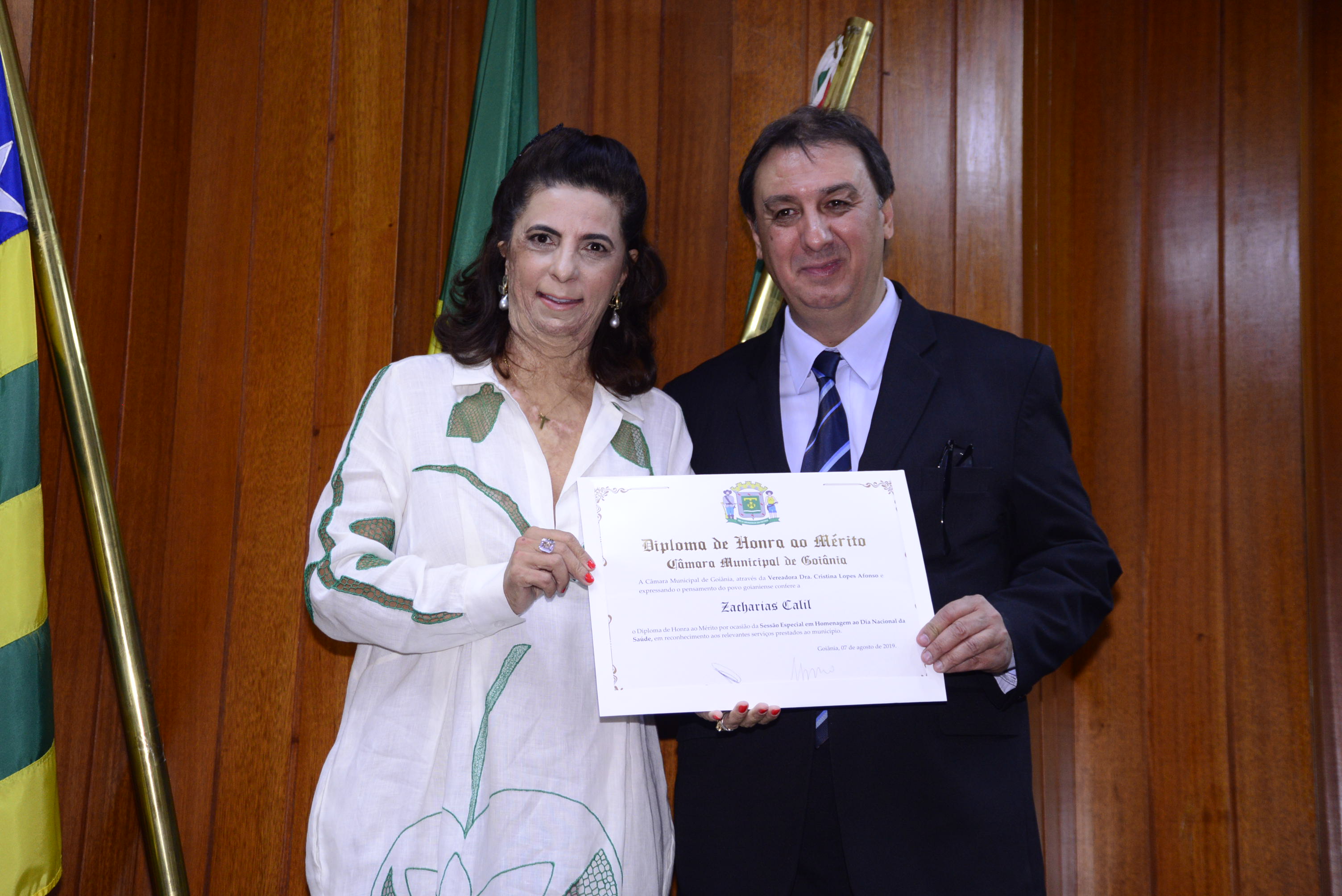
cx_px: 671
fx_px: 2312
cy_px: 448
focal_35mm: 62
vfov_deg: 21.9
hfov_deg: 32.4
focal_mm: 62
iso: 2000
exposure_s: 1/60
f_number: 5
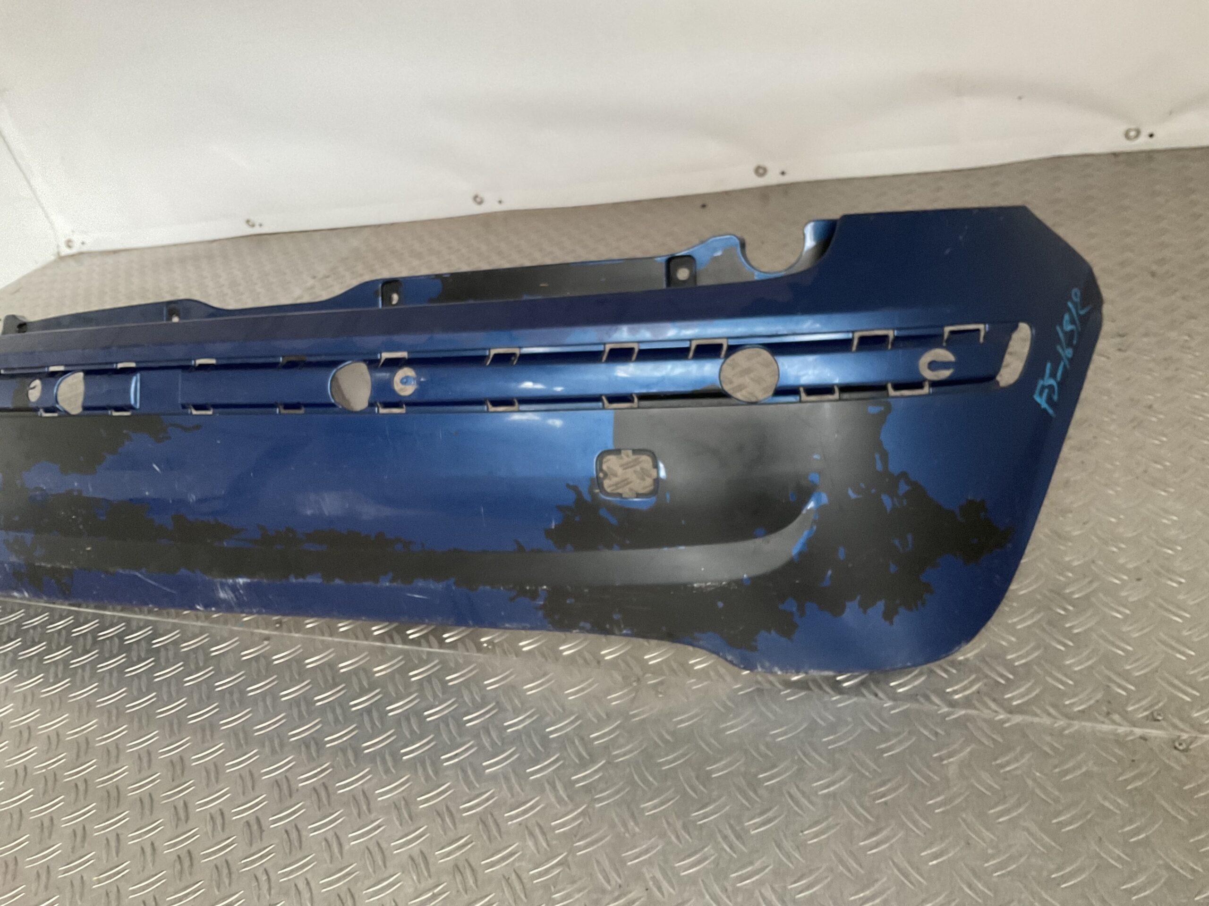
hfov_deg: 61.7
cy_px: 453
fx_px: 1013
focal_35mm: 29
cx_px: 604
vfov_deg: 48.2
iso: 160
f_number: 1.8
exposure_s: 1/50
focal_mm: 3
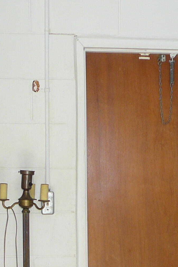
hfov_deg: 14.6
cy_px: 224
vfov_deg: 21.6
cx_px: 161
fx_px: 690
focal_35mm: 93
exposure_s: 1/60
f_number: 2.8
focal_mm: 5.2
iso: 80
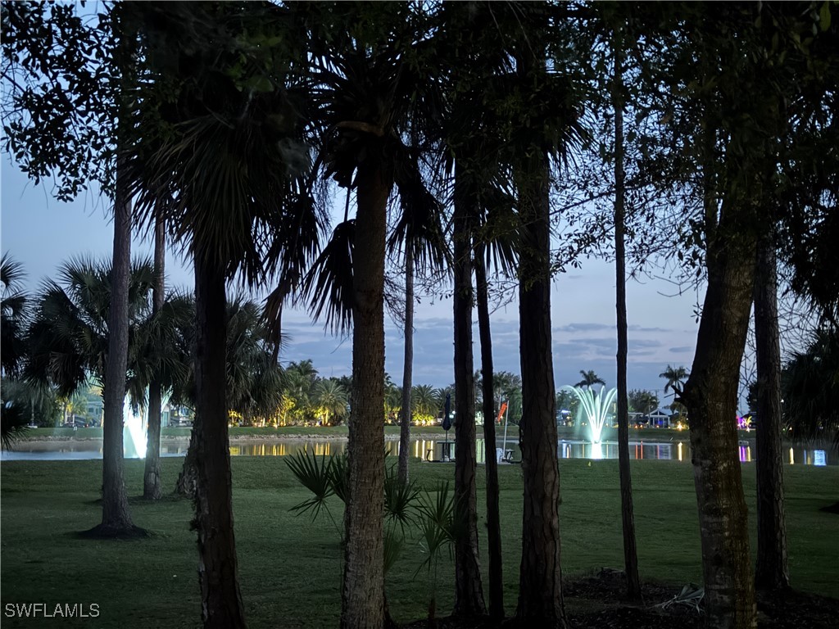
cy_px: 314
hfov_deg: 39.7
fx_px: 1163
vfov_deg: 30.3
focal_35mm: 48
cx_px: 420
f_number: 1.78
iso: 1000
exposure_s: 1/2
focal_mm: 6.76
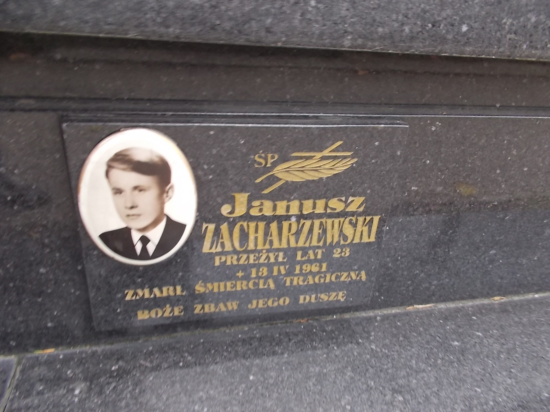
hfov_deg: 67.3
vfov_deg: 53.1
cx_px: 275
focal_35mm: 26
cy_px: 206
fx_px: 413
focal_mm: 4.6
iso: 160
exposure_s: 1/25
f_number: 3.2
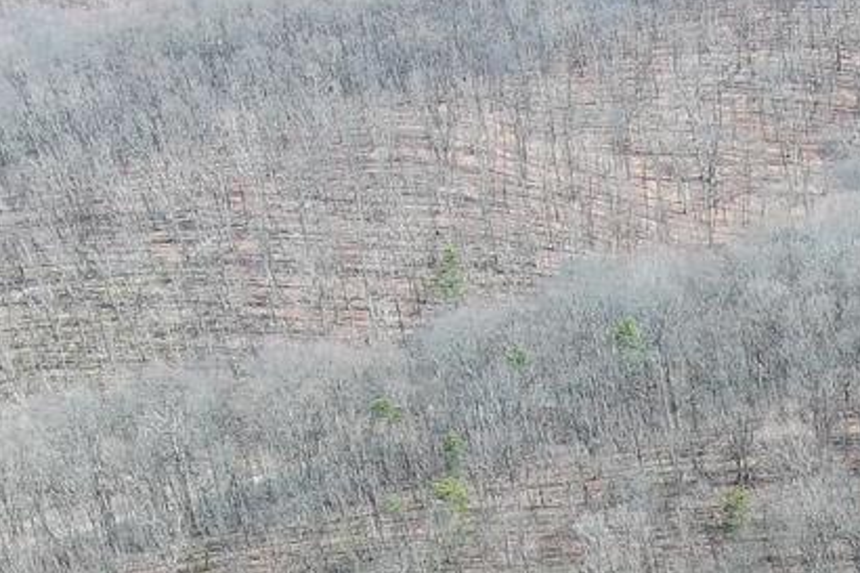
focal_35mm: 145
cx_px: 1575
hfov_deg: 12.8
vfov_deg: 8.8
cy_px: 1273
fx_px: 3462
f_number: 2.8
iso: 100
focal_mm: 10.57
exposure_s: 1/275
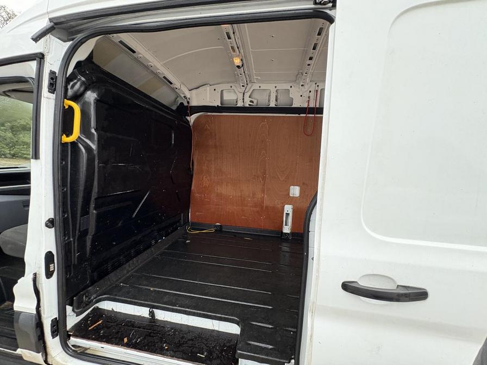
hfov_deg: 102.1
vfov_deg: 85.7
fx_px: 197
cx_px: 244
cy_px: 182
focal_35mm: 14
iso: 250
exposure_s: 1/83
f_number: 2.2
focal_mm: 2.22
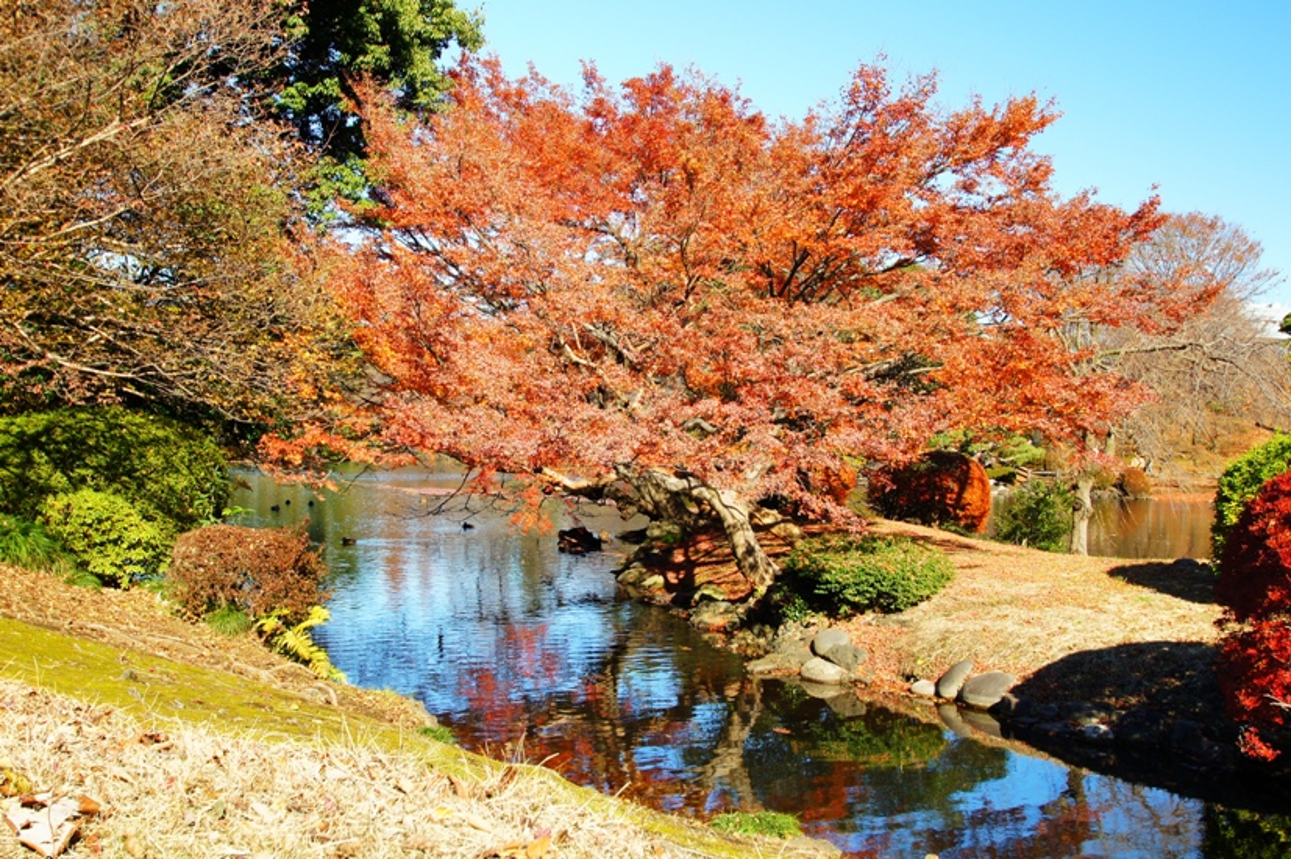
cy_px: 430
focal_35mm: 36
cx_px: 646
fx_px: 1290
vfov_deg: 36.8
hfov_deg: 53.2
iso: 125
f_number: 10
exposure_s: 1/40
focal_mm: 24
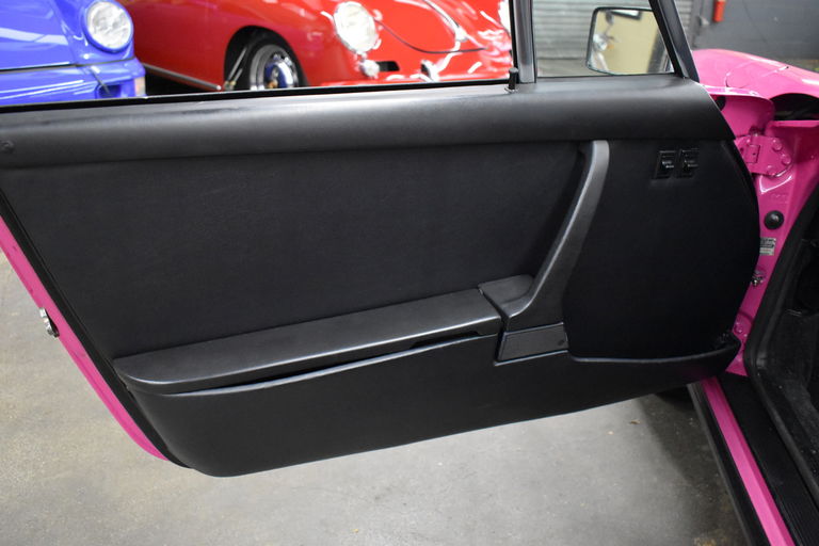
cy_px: 273
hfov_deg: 55.1
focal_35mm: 34
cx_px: 410
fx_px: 785
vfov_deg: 38.4
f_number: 3.8
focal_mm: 23
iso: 5000
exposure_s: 1/125
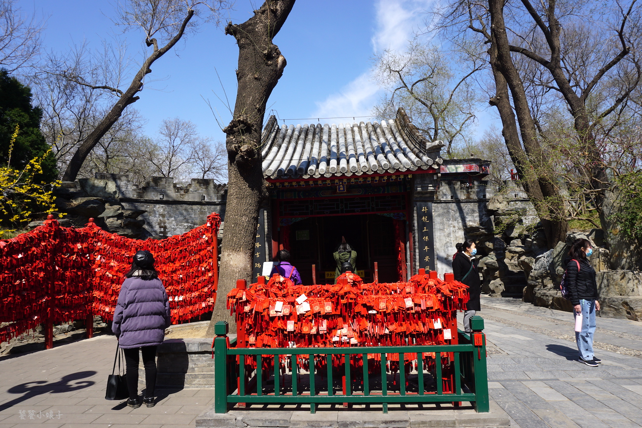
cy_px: 214
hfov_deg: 73.8
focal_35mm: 24
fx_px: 428
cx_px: 321
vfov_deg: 53.1
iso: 100
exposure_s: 1/160
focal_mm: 16
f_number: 11
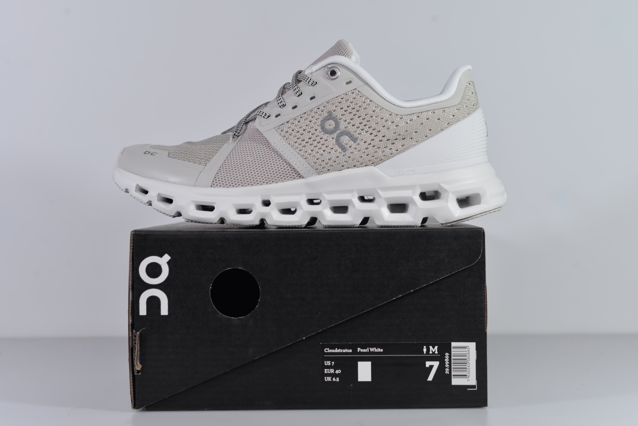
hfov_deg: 39.6
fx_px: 886
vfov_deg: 27.0
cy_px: 213
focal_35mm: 50
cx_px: 319
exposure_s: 1/250
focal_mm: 50
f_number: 5.6
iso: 100
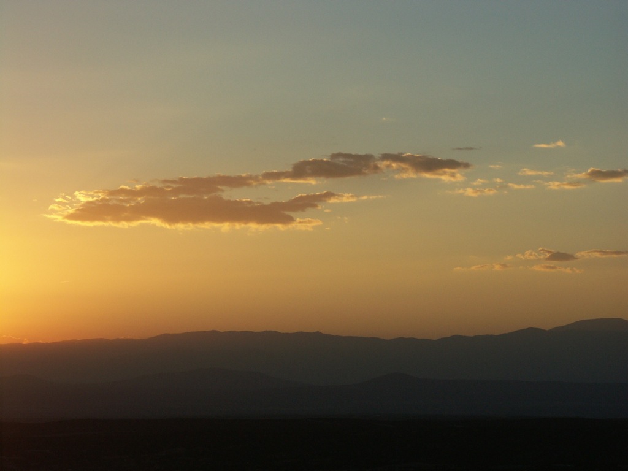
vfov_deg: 10.2
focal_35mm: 146
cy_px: 236
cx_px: 314
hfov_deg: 13.5
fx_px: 2649
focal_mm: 37.01
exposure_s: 1/640
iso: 100
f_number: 5.6
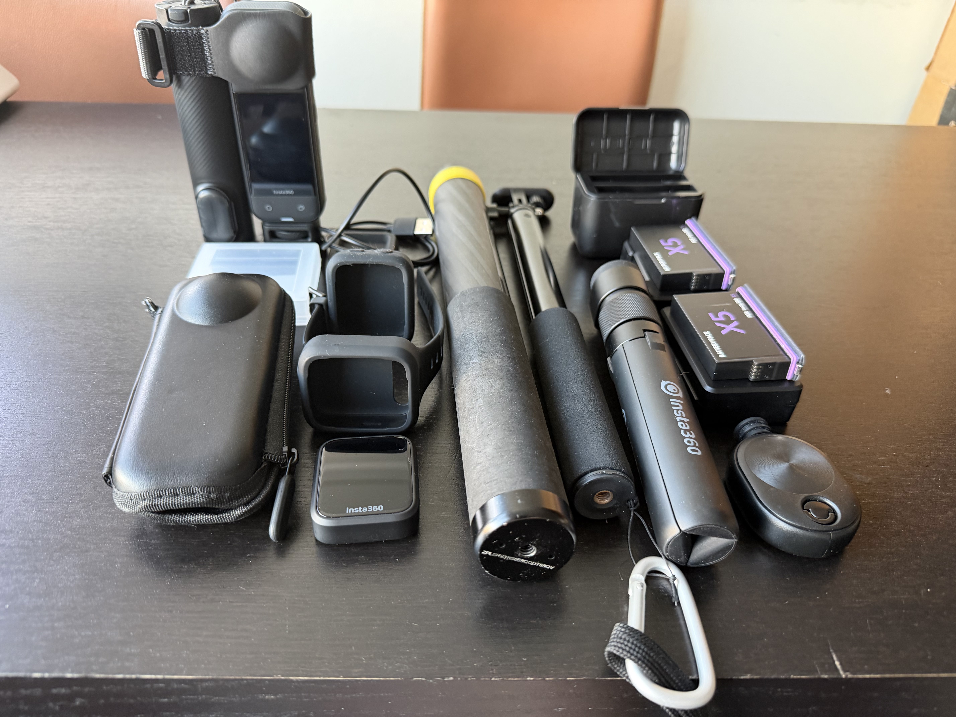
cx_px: 478
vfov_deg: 56.8
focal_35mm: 24
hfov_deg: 71.6
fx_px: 663
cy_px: 358
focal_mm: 6.76
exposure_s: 1/50
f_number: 1.78
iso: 320
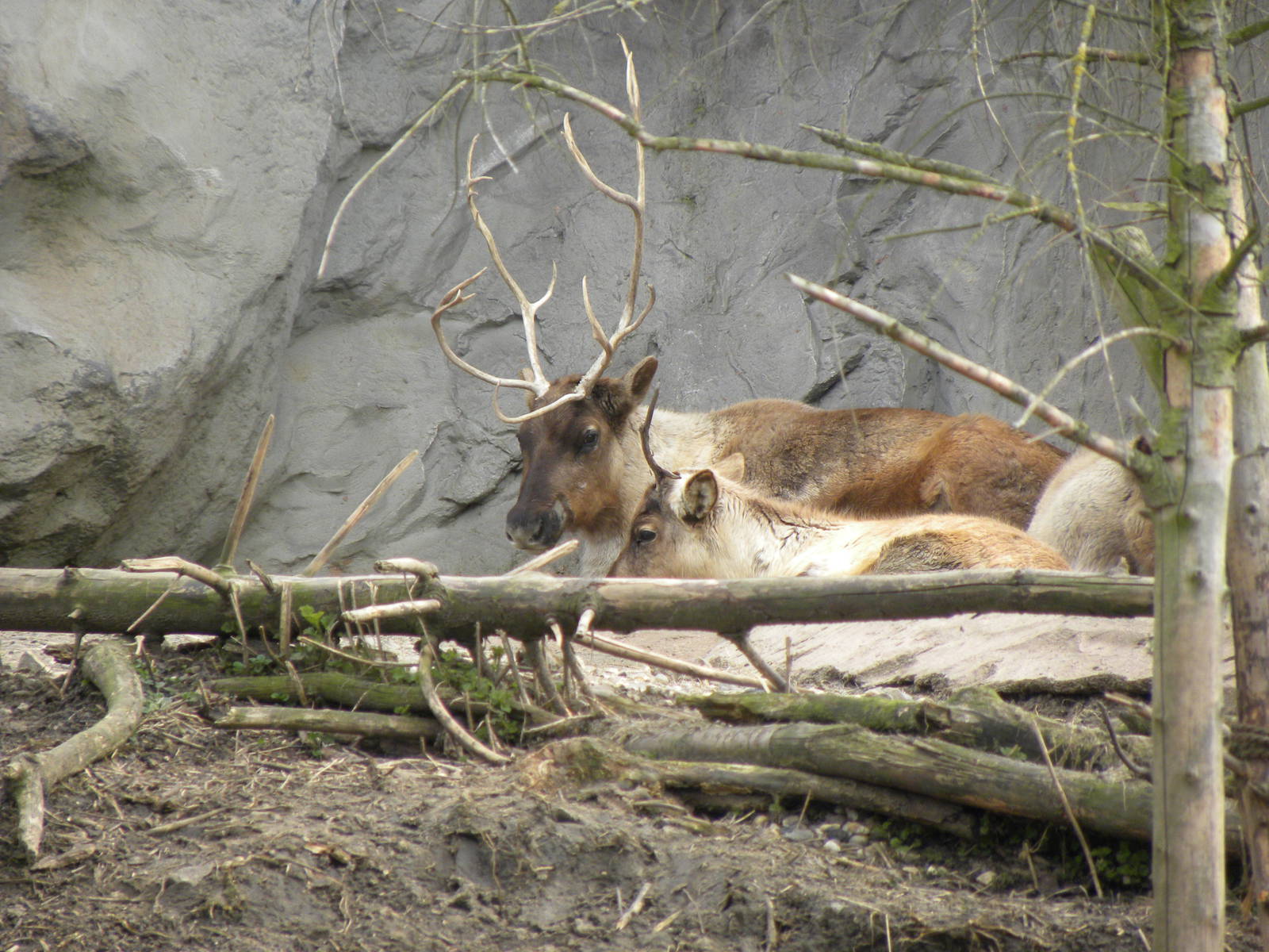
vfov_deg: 2.4
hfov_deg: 3.2
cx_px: 634
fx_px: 22875
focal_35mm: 624
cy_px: 476
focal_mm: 110.4
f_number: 5
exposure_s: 1/164
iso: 141
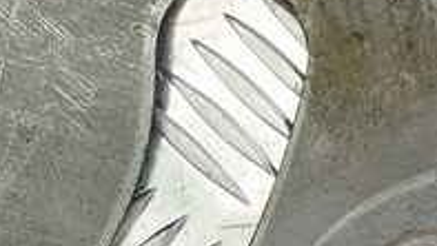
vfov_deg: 9.1
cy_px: 357
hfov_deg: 16.0
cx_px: 488
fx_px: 1507
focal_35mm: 130
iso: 116
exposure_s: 1/50
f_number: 1.6
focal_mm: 4.11
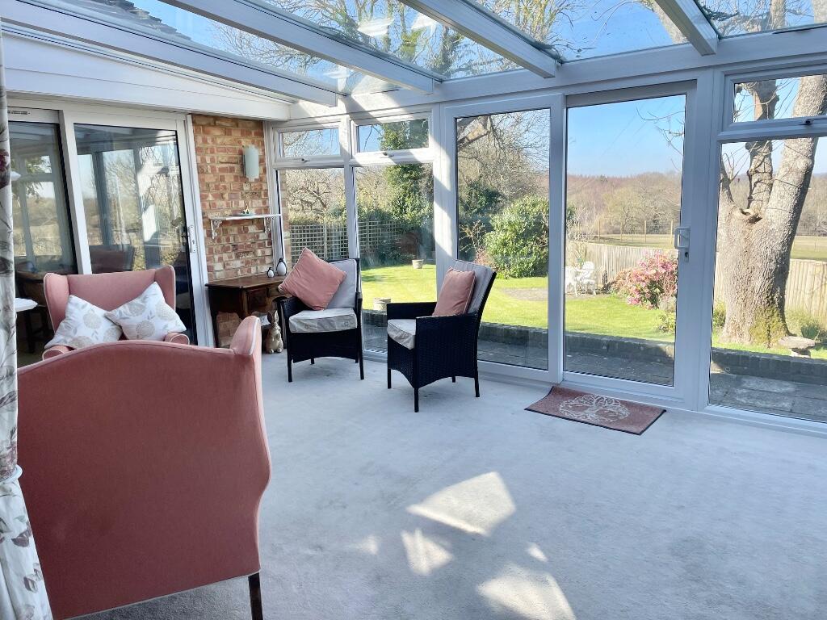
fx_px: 621
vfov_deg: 53.1
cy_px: 310
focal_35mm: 26
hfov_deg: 67.3
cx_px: 414
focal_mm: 4.2
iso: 32
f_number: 1.6
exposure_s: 1/707
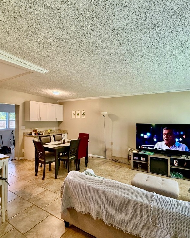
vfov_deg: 83.3
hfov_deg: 70.9
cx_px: 96
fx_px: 134
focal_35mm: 19
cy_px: 117
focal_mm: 2.22
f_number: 2.2
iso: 500
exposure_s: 1/120
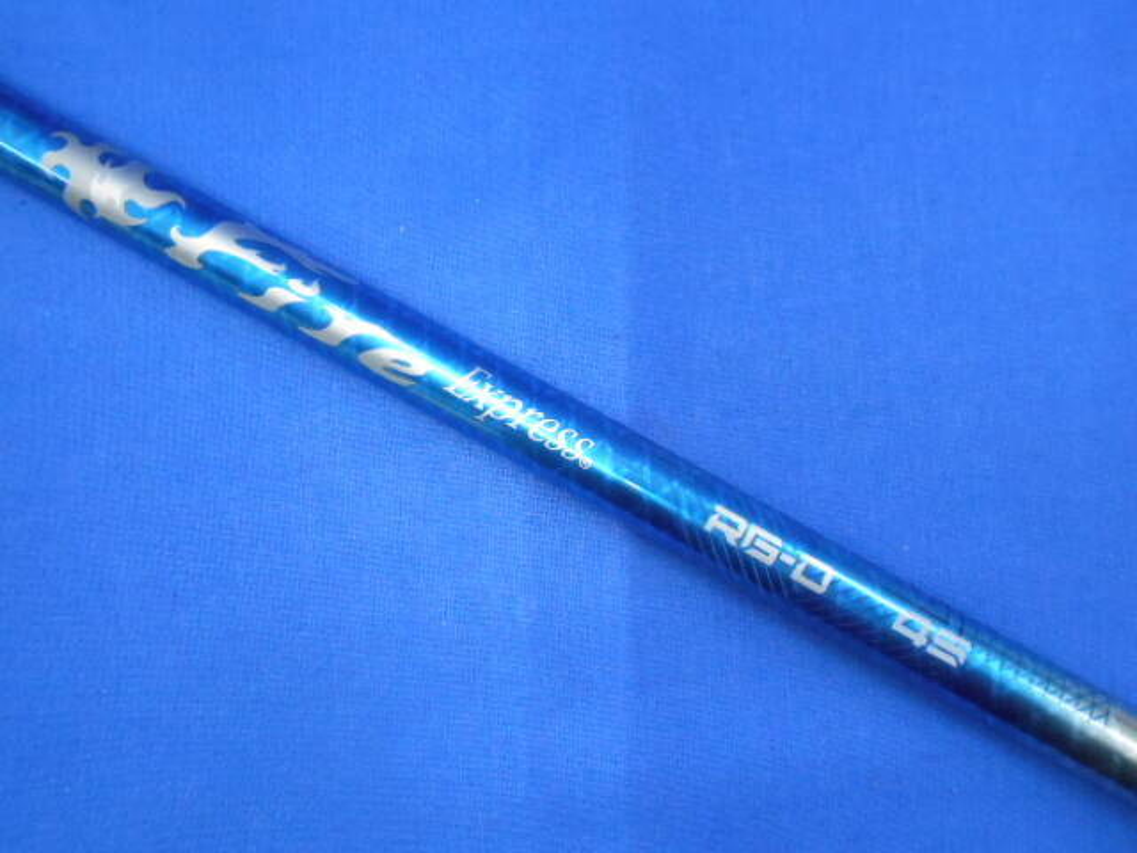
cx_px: 568
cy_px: 426
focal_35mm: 30
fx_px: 985
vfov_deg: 46.8
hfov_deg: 60.0
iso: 800
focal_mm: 5.1
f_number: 3.4
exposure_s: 1/80
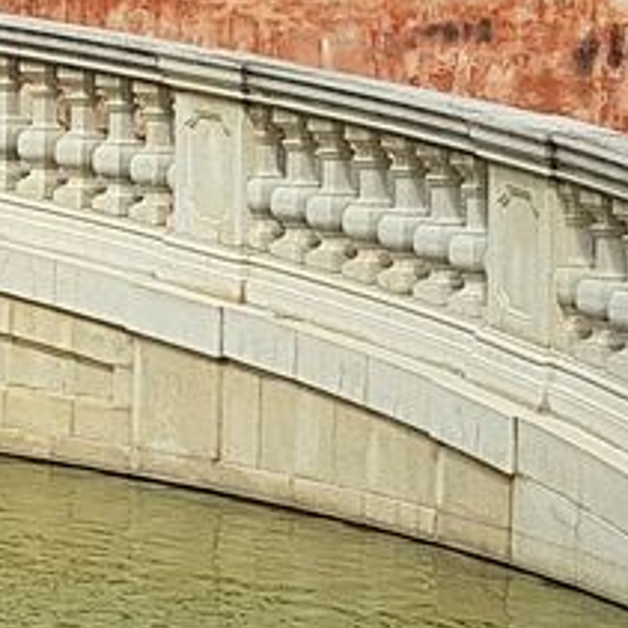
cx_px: -372
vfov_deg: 10.0
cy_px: -30
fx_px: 3571
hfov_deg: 9.7
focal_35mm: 174
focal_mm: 4.2
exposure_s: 1/3032
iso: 50
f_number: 1.7
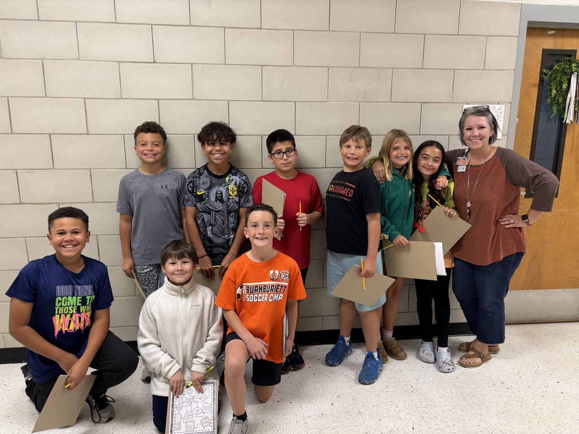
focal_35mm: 26
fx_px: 435
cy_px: 217
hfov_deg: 67.3
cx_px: 290
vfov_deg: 53.1
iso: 125
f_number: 1.6
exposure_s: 1/60
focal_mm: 5.96
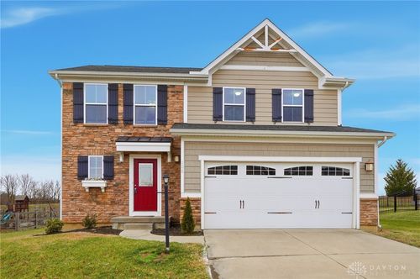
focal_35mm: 25
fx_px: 292
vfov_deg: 51.1
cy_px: 140
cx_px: 210
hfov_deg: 71.5
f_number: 4
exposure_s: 1/3200
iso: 100
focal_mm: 16.7
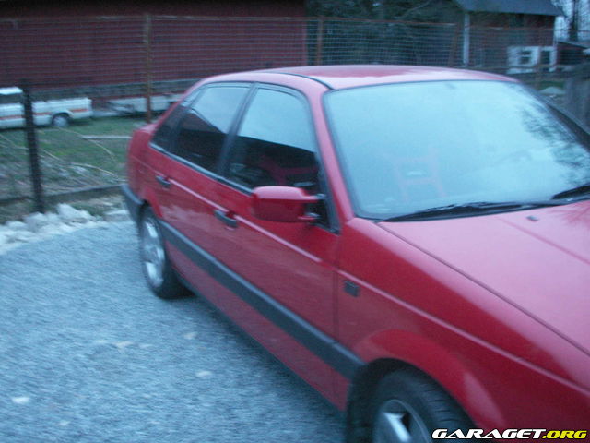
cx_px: 295
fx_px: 631
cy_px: 222
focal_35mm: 37
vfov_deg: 38.7
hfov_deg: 50.1
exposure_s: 1
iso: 160
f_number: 3.5
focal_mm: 7.7
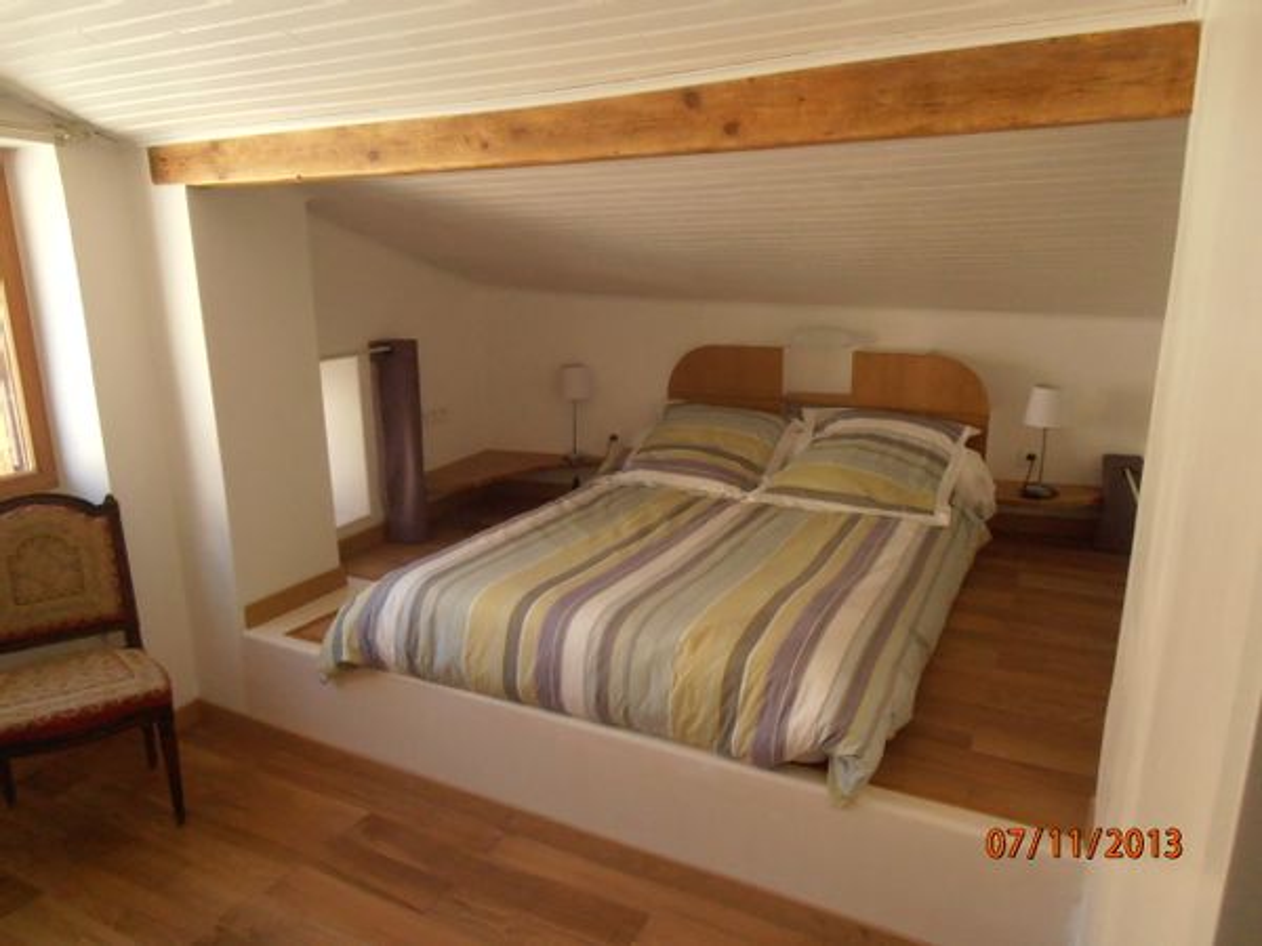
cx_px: 631
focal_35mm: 24
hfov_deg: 71.6
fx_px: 875
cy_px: 473
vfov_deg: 56.8
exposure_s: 1/183
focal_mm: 4.2
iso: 400
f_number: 3
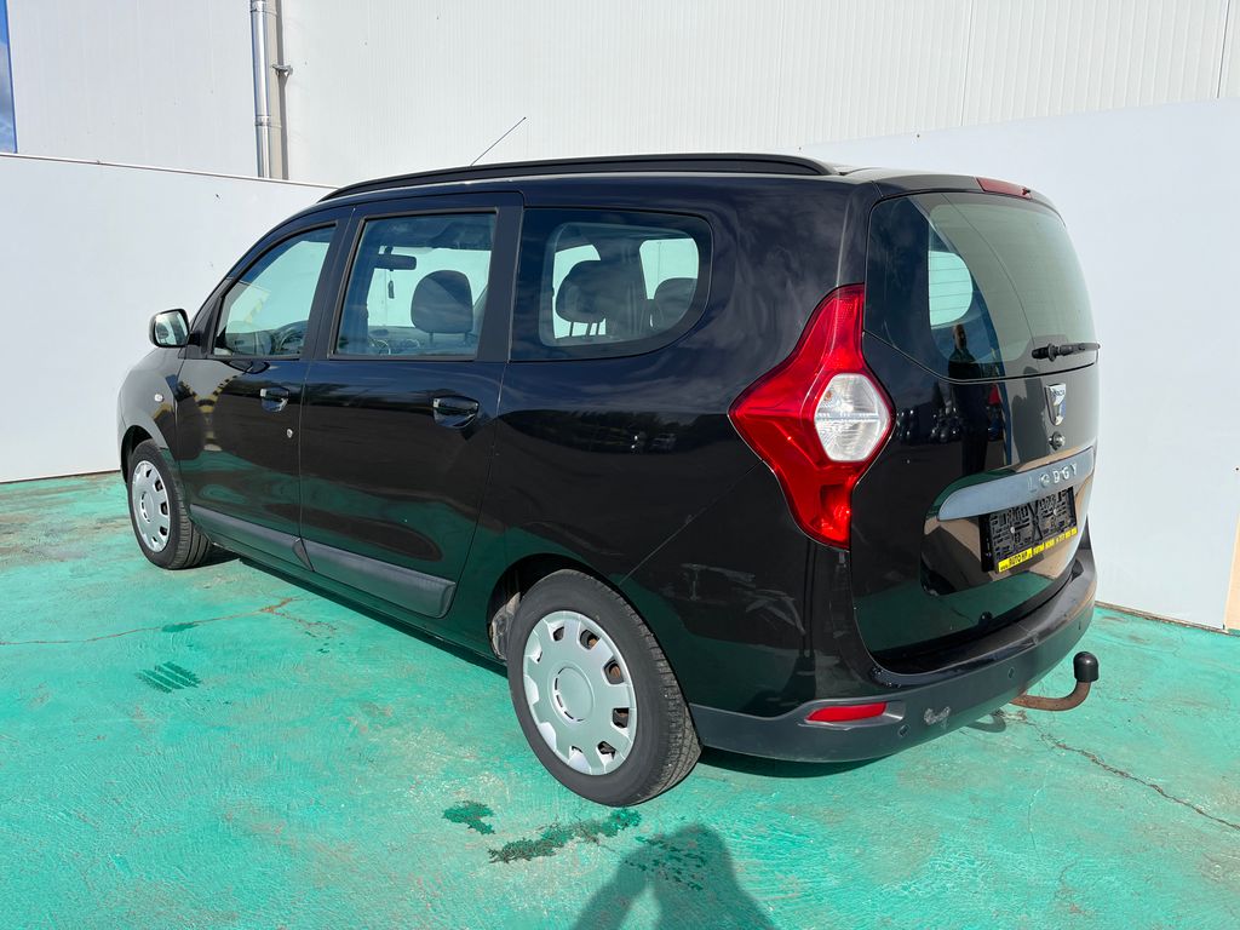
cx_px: 620
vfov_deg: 53.1
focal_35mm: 26
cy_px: 465
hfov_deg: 67.3
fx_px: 931
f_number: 1.6
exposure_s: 1/4651
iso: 50
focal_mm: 5.1
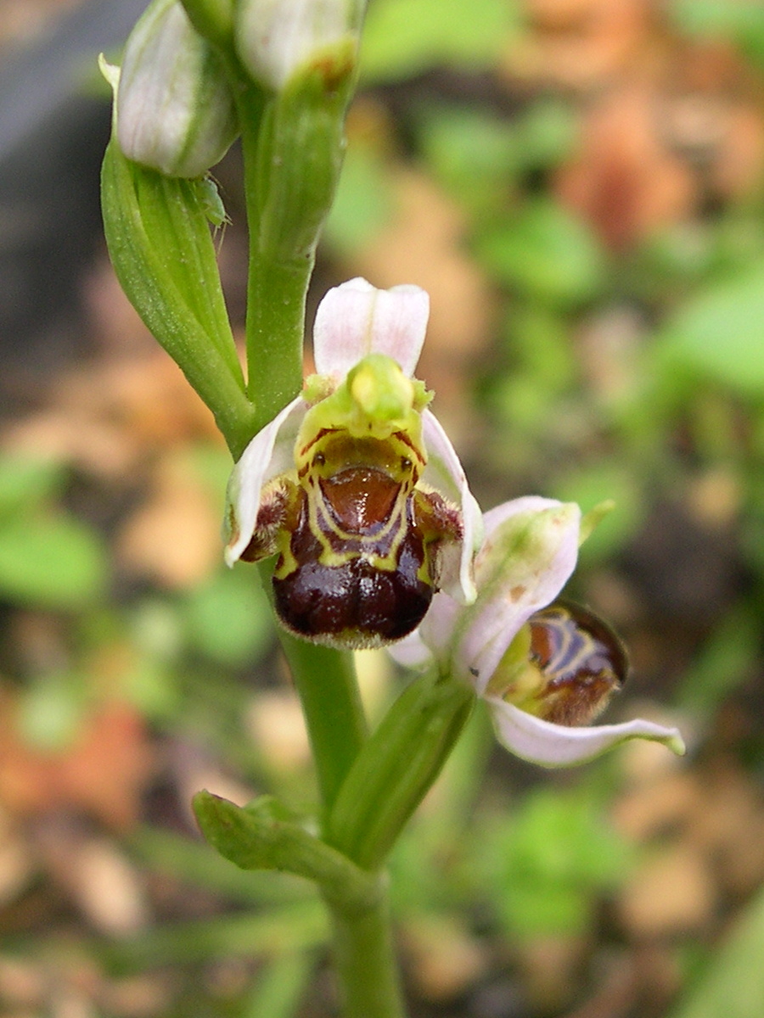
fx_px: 1118
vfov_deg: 49.0
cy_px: 509
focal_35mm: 38
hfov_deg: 37.7
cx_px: 382
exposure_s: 1/270
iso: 100
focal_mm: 8
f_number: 2.8
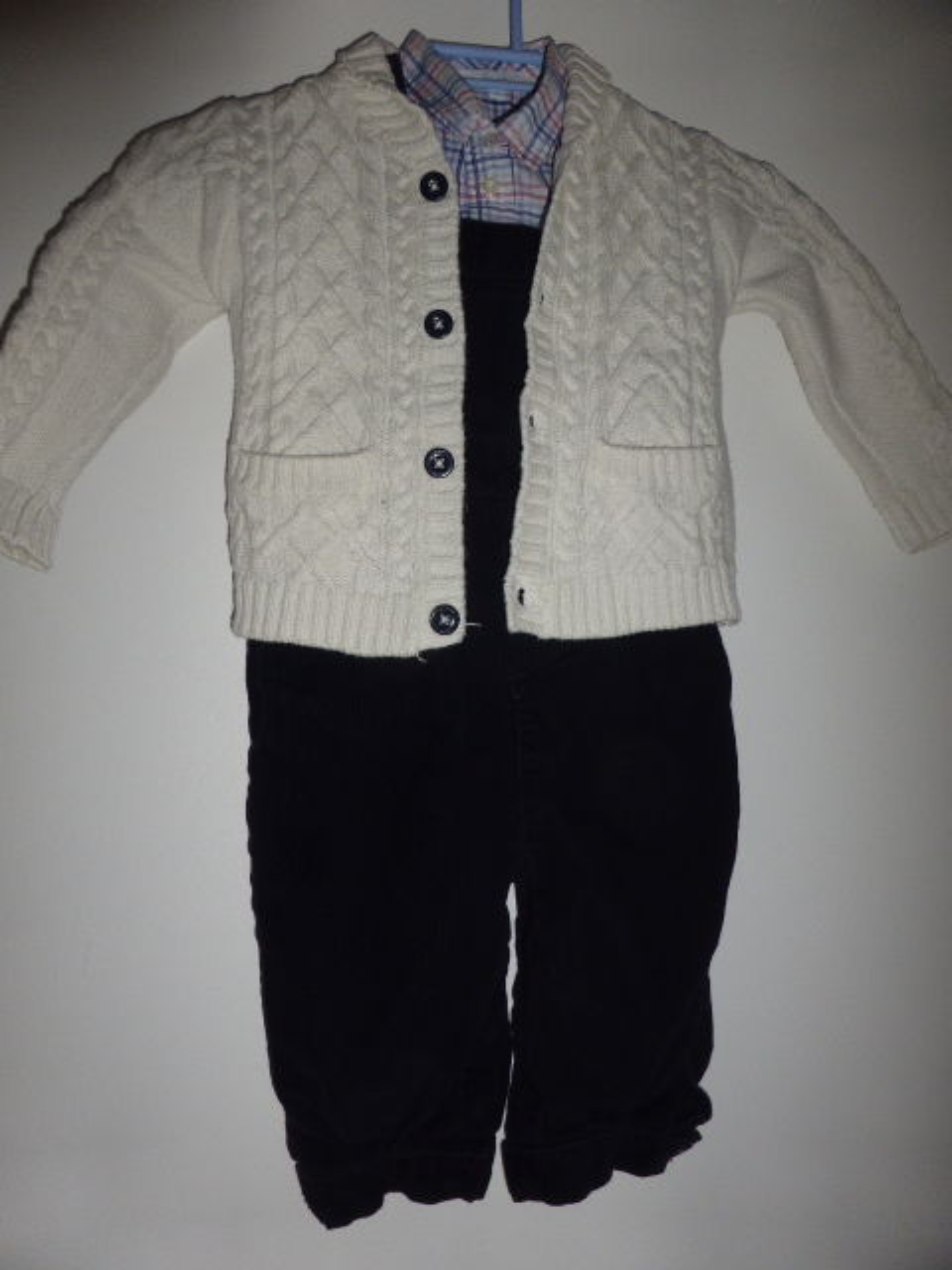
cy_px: 635
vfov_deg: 71.6
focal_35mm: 24
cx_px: 476
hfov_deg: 56.8
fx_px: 880
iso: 100
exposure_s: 1/60
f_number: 3.3
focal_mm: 4.3
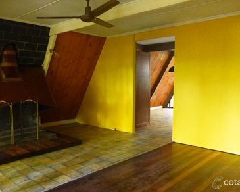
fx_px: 206
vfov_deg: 50.0
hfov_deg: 60.4
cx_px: 110
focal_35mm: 29
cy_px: 93
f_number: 1.4
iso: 1000
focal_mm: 4.7
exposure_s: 1/60
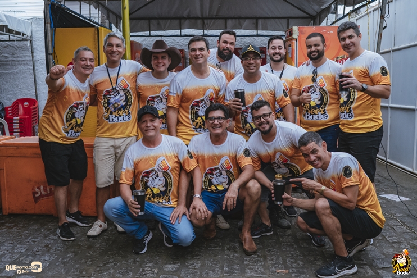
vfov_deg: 36.9
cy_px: 139
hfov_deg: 53.1
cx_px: 208
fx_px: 417
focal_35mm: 36
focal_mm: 24
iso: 2500
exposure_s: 1/1250
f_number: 3.2
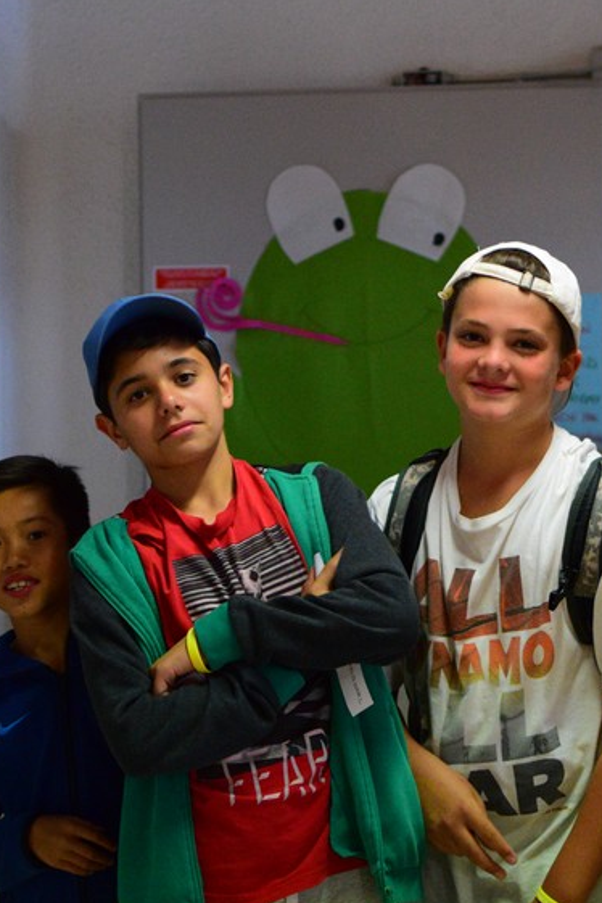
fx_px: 2406
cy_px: 482
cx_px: 520
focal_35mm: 96
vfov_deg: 21.3
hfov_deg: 14.1
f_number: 1.8
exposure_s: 1/320
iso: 2800
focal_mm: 35
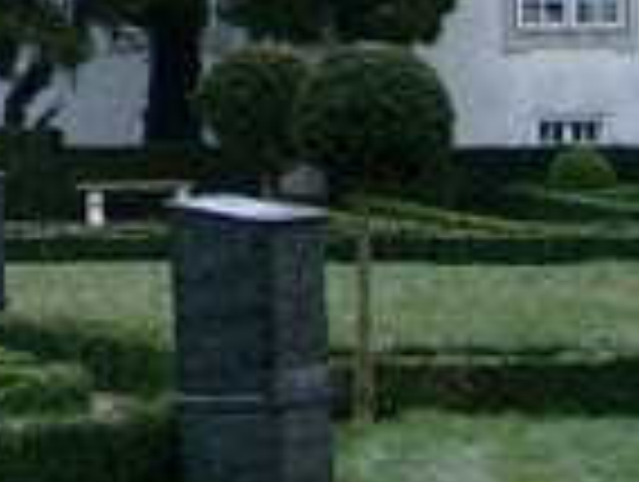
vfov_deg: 7.6
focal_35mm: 191
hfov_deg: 9.6
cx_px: -644
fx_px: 3532
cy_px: -387
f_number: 2
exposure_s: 1/74.8
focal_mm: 7.13
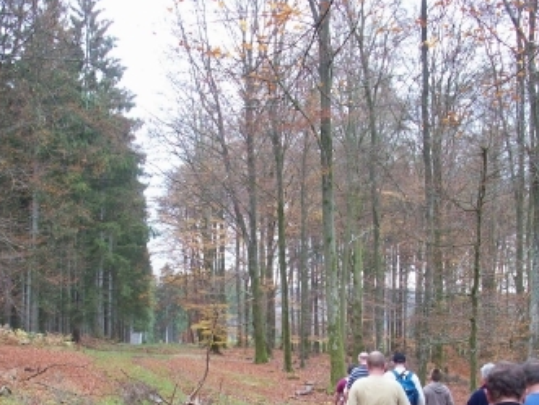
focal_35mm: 67
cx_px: 236
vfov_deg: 21.6
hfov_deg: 28.9
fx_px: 1044
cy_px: 351
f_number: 2.8
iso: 85
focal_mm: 6.2
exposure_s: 1/45
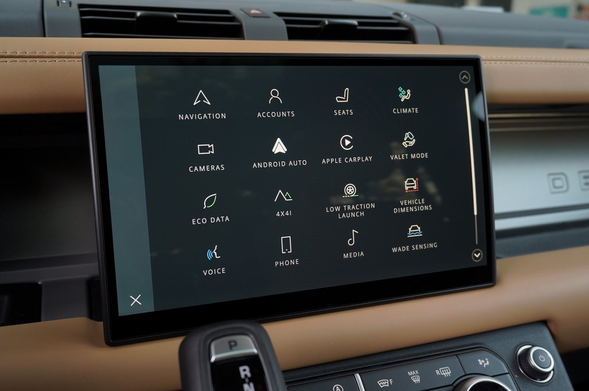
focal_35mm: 36
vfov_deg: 36.8
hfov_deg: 53.2
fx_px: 589
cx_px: 294
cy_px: 196
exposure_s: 1/50
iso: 100
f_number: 4.5
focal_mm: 24
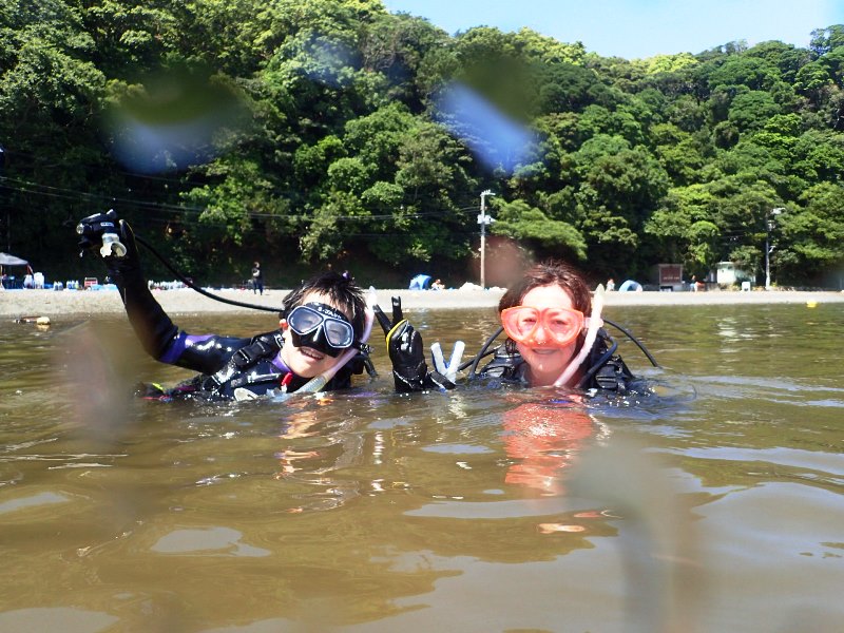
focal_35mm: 25
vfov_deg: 54.9
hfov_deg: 69.4
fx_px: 610
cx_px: 422
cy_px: 316
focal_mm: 4.5
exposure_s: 1/640
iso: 100
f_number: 2.8
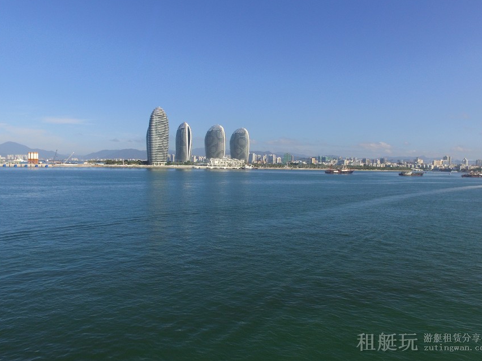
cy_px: 182
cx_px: 260
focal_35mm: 23
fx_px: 320
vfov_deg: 58.9
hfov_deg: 73.8
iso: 100
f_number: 2.8
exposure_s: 1/1529
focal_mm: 3.61
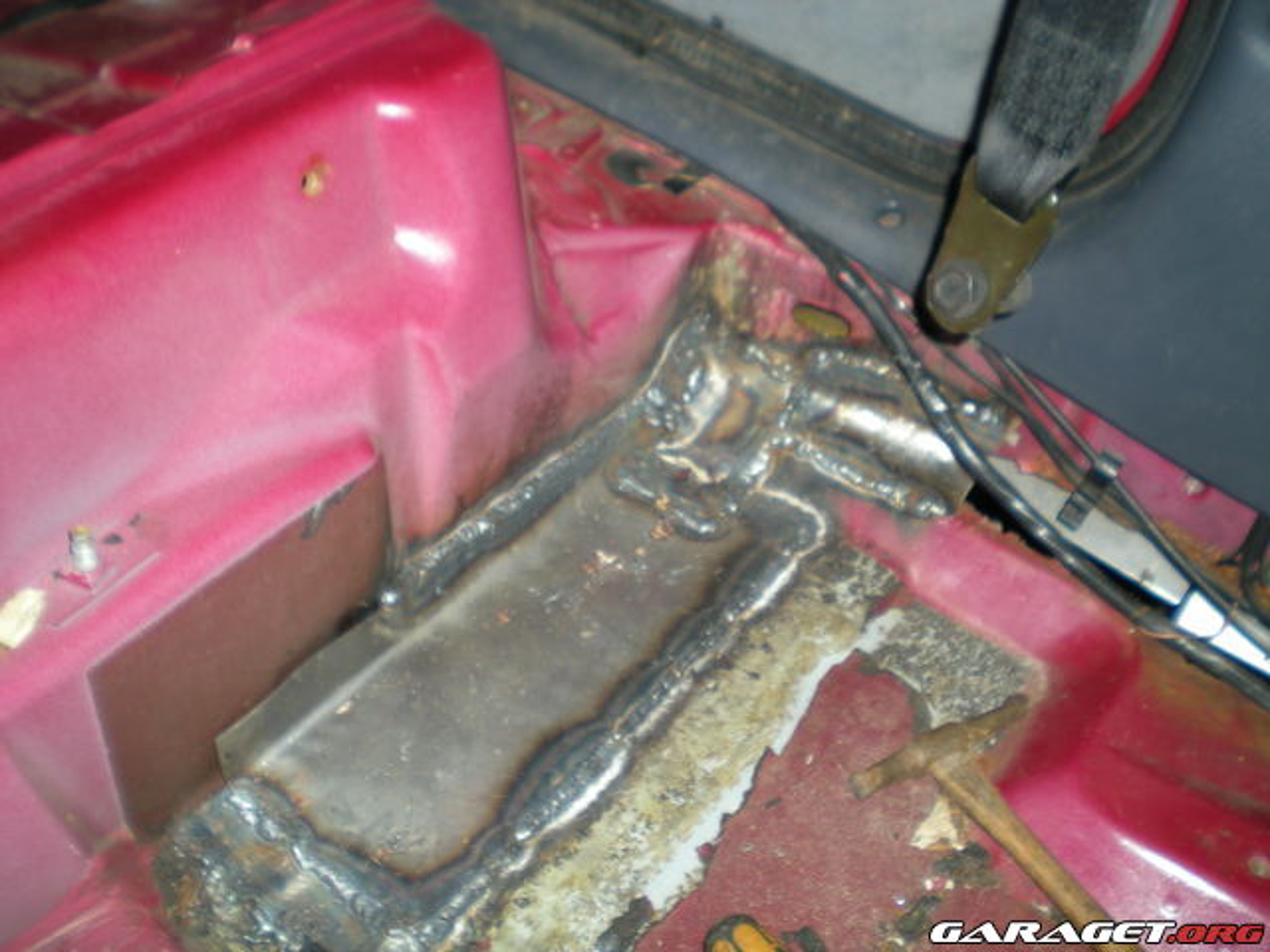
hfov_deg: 49.0
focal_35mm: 38
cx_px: 635
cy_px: 476
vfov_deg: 37.7
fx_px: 1394
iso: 50
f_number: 3.1
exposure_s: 1/60
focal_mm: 6.3
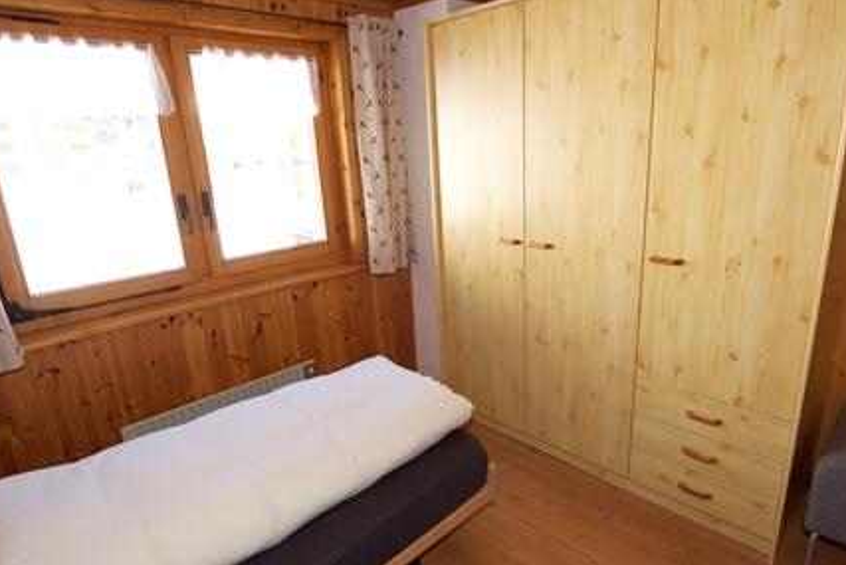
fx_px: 494
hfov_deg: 81.0
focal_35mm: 21
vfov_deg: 59.5
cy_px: 292
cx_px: 456
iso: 800
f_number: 7.1
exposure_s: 1/160
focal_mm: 14
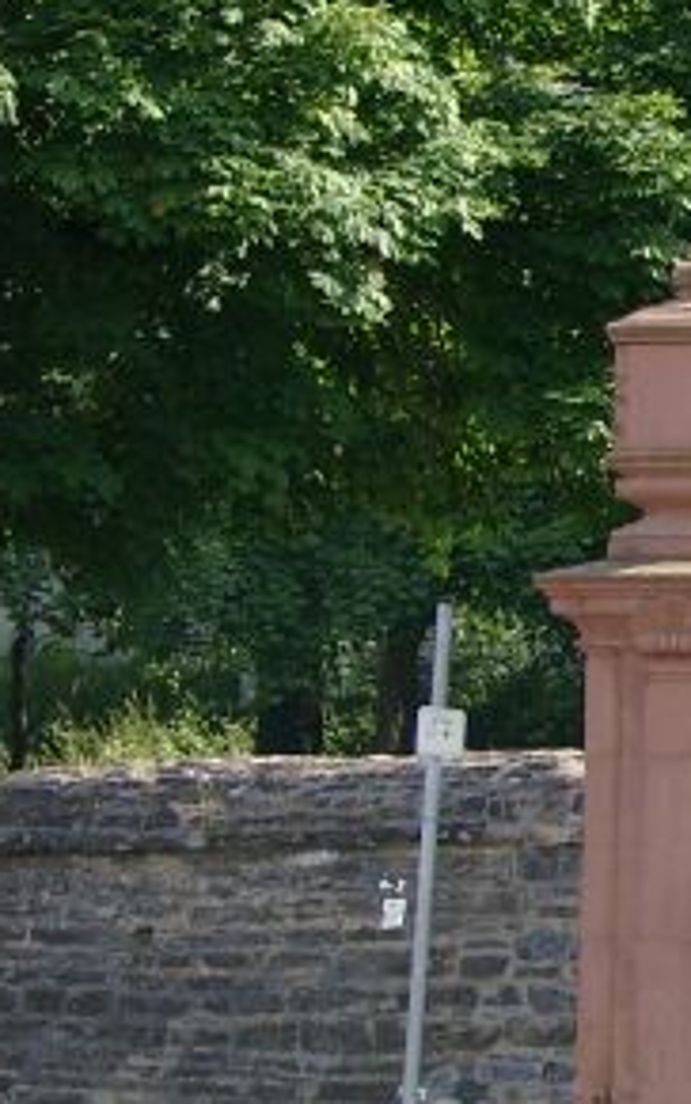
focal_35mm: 201
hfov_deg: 6.3
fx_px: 6053
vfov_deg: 10.4
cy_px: 247
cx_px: 1500
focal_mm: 14.22
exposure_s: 1/225
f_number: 4
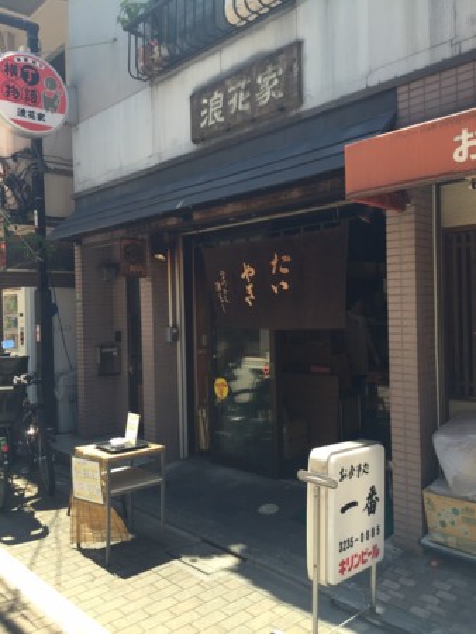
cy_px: 317
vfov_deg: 61.6
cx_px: 238
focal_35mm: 29
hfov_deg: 48.3
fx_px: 531
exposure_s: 1/471
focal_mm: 4.15
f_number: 2.2
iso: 32
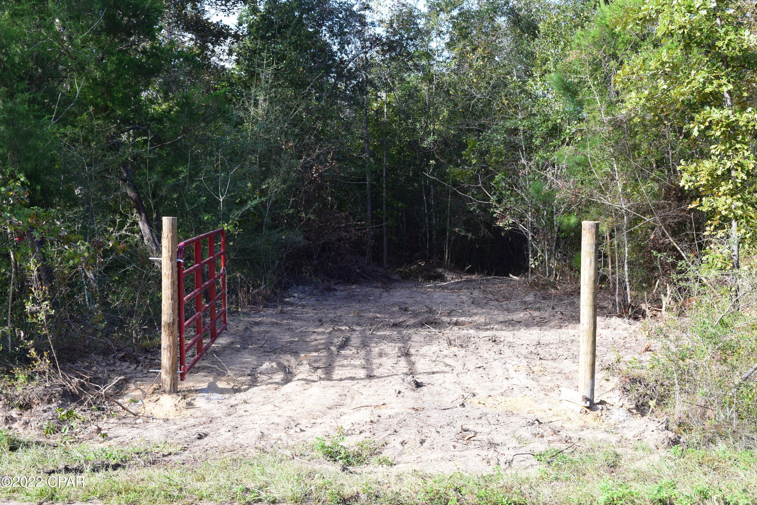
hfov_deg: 37.9
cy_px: 252
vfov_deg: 25.8
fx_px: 1104
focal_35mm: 52
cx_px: 378
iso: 400
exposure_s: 1/160
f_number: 9
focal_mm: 35
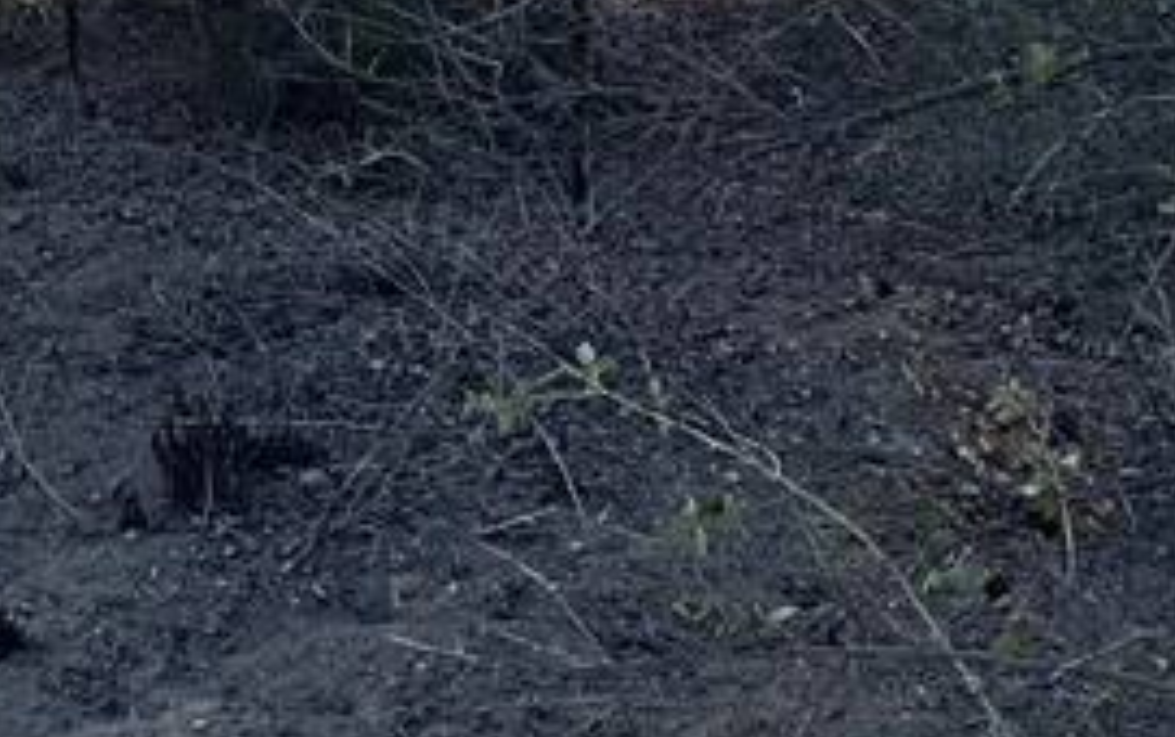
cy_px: -126
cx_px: -195
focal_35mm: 56
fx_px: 1795
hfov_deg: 31.1
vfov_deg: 21.7
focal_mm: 2.22
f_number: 2.2
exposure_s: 1/320
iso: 40
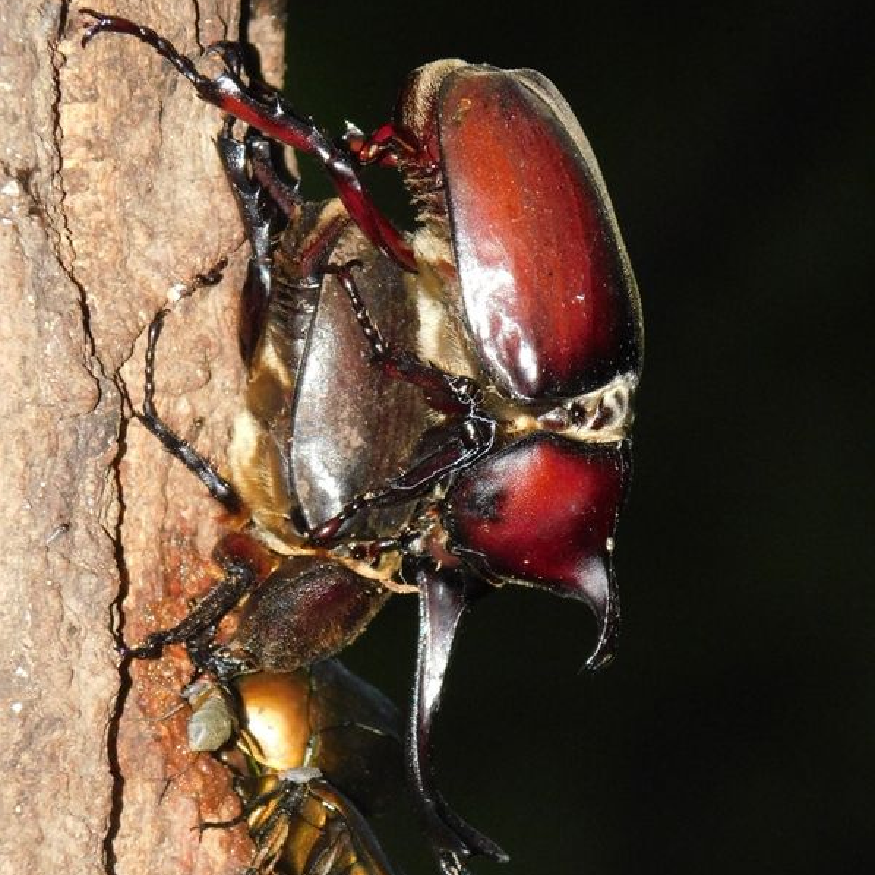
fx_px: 17388
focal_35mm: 608
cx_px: 438
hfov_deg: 2.9
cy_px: 440
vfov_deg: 2.9
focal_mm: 91.2
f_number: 6
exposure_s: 1/250
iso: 1100
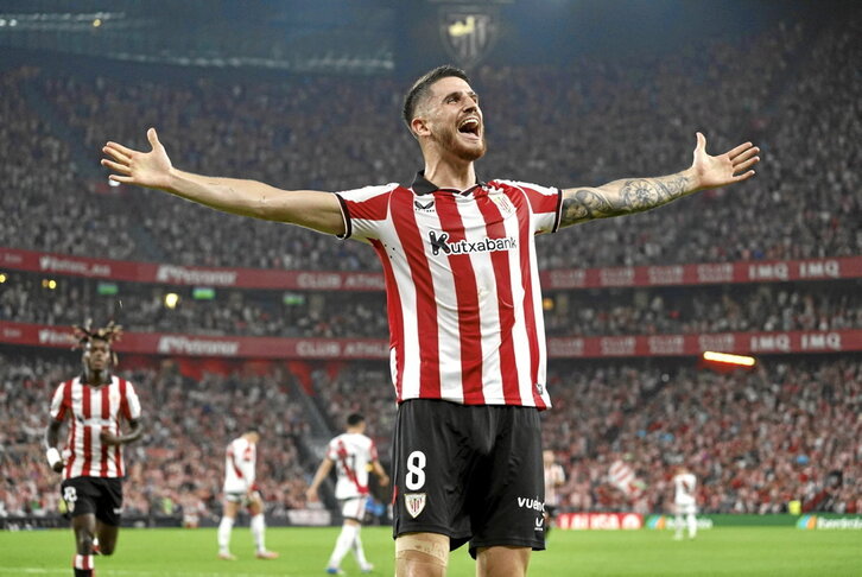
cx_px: 431
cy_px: 288
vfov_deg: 13.5
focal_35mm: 102
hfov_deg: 20.0
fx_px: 2445
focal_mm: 102
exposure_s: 1/1000
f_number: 5
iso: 4000
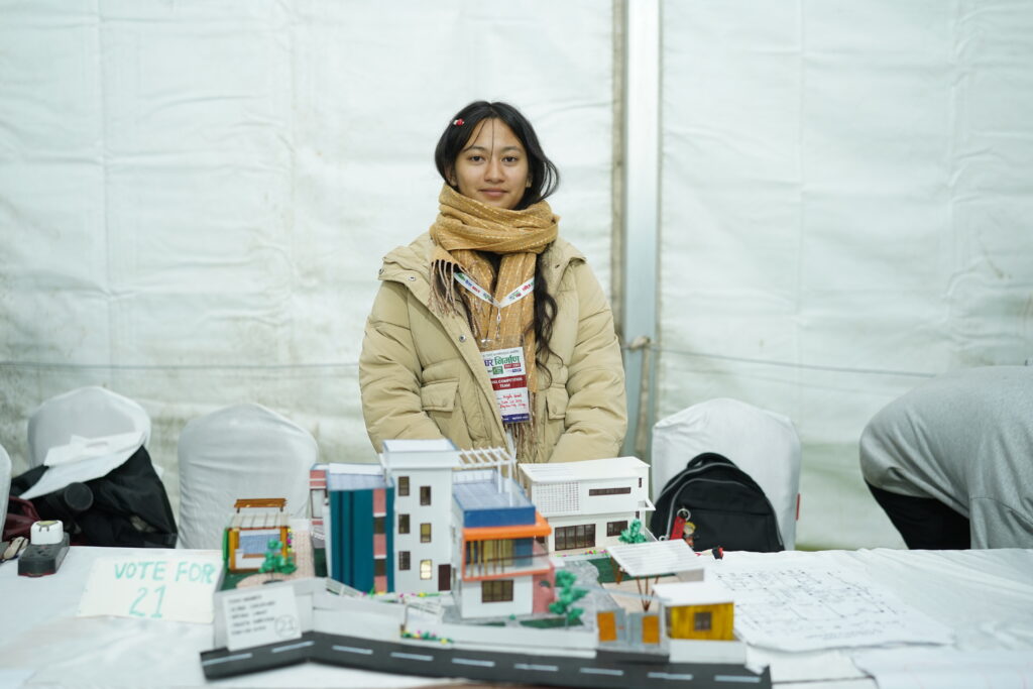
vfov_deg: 37.9
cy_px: 344
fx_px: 1004
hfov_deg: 54.4
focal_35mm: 35
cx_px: 516
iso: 400
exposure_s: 1/160
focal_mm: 35
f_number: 1.8
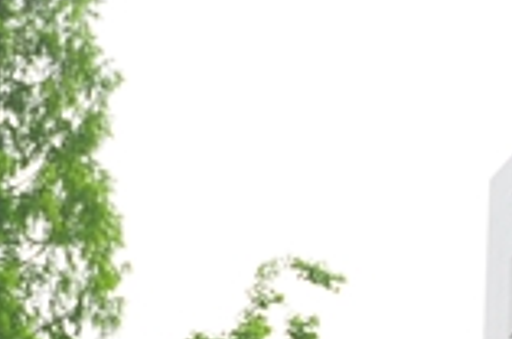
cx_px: 1066
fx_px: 3335
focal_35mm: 235
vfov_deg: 5.6
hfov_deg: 8.3
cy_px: 841
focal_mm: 24
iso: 200
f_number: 2.8
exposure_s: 1/800
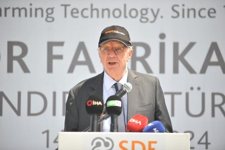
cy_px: 75
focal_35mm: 200
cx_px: 112
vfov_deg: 6.9
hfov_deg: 10.3
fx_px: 1249
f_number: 2.8
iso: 500
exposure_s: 1/3200
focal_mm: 200
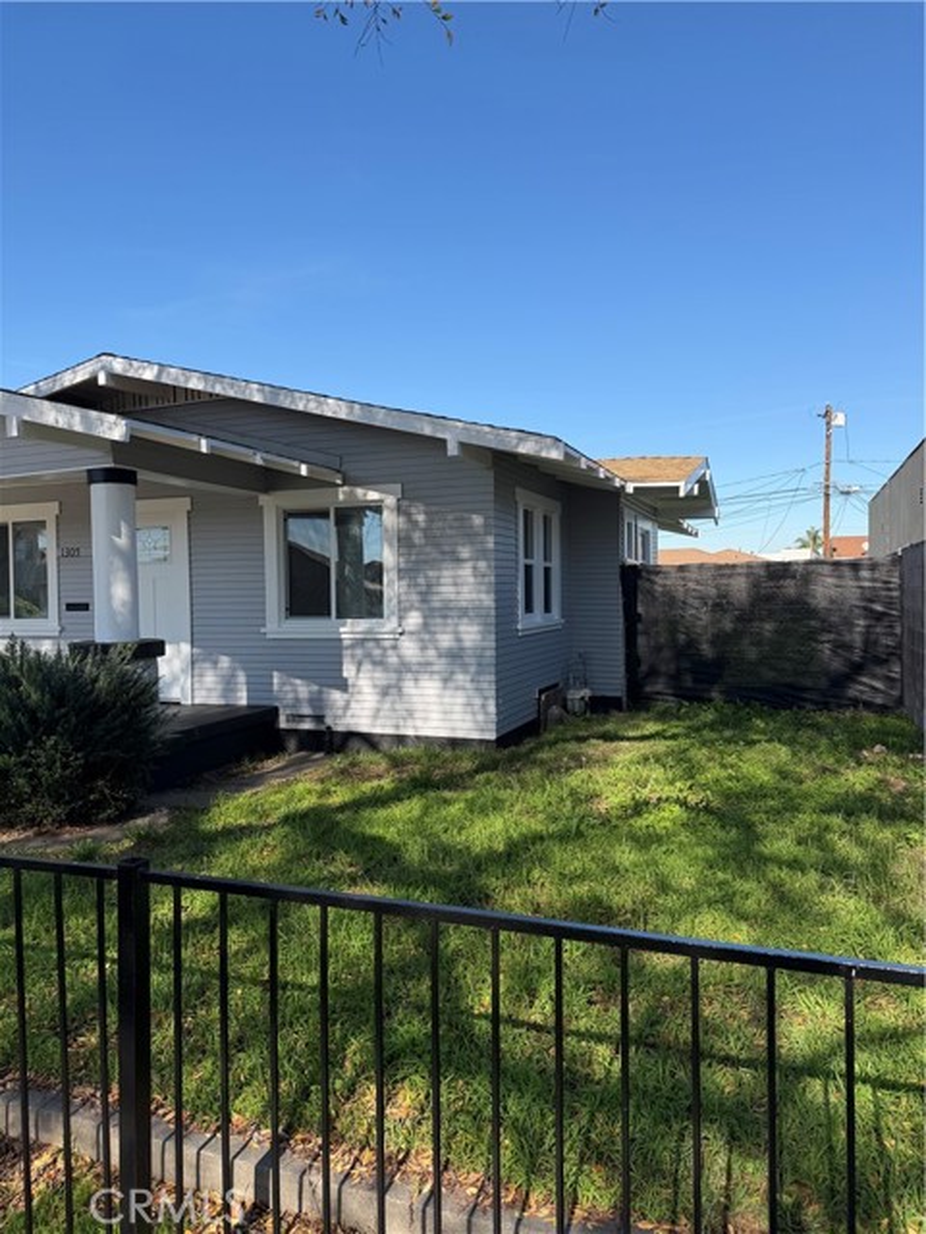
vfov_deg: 71.6
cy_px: 617
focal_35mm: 24
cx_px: 463
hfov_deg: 56.8
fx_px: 856
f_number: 1.78
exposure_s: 1/2525
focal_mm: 6.76
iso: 80
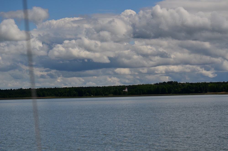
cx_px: 114
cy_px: 76
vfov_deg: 13.0
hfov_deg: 19.5
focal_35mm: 105
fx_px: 663
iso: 320
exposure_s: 1/8000
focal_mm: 70
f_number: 4.5
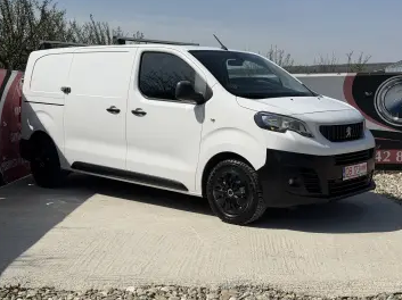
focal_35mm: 49
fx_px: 568
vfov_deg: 29.6
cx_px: 199
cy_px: 148
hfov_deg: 38.9
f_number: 1.78
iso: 64
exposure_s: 1/13333
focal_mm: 6.76
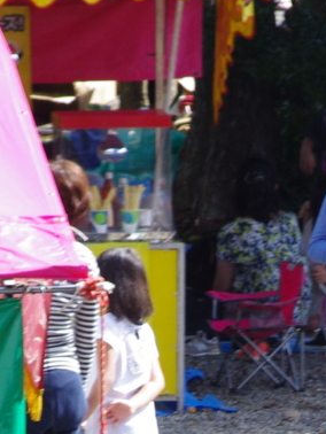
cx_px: 275
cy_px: 568
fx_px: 11464
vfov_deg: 2.2
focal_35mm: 914
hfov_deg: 1.6
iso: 400
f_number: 11
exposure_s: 1/200
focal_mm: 150
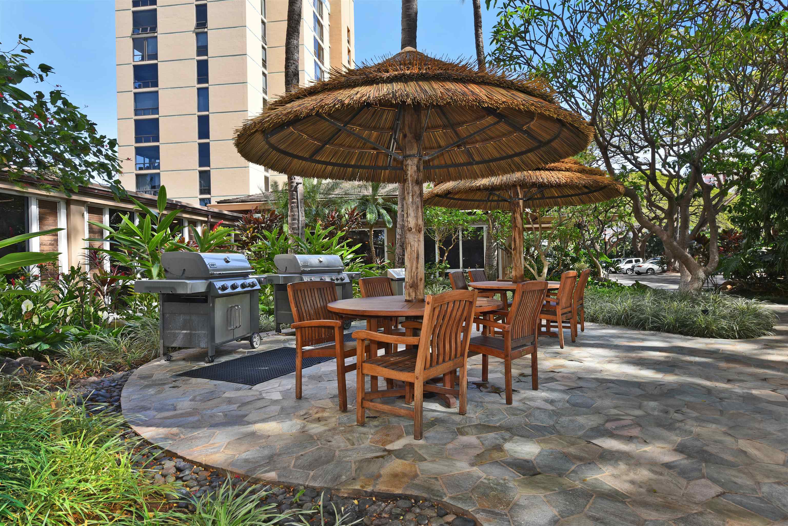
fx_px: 460
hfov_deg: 81.2
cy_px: 263
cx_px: 394
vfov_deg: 59.5
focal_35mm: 21
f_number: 16
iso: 250
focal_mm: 21
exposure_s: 1/60
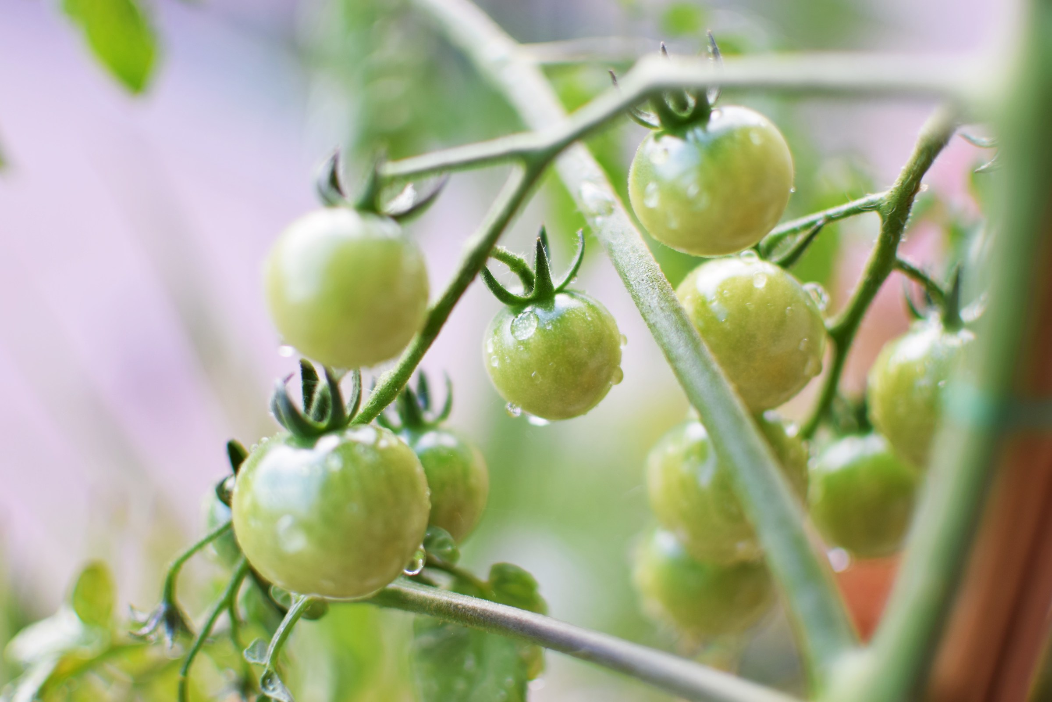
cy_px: 351
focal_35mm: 52
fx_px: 1534
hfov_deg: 37.9
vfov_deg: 25.8
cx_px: 526
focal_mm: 35
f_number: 1.8
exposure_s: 1/320
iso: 100
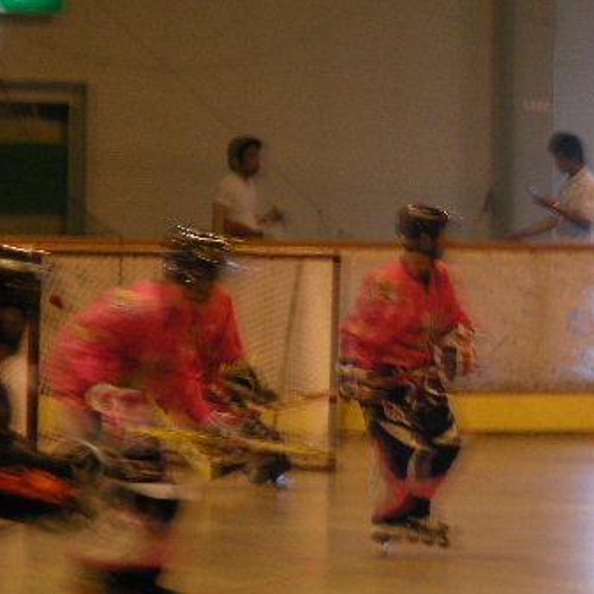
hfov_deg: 5.3
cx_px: 561
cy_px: 301
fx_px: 6387
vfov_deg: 5.3
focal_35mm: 329
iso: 200
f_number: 3.5
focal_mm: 32.7
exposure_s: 1/47.1
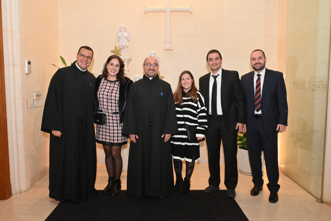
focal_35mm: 29
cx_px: 166
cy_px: 110
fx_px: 267
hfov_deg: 63.7
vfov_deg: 44.9
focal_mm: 29
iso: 4000
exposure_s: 1/125
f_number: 5.6
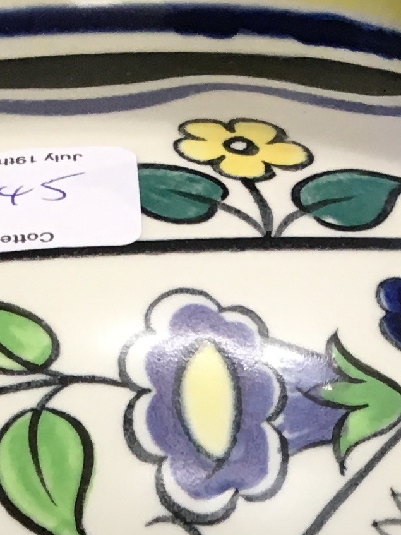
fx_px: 2132
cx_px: 98
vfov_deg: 12.7
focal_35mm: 138
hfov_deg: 10.7
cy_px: 1043
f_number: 2.2
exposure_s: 1/33
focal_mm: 4.15
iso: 80
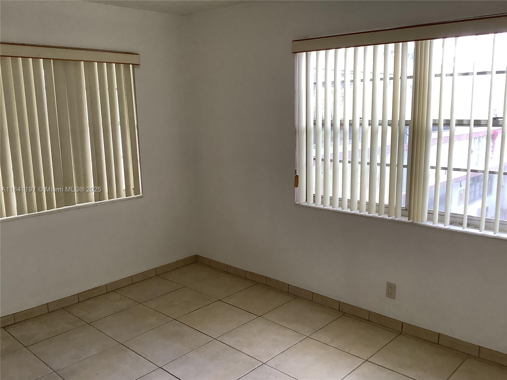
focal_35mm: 31
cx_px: 254
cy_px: 190
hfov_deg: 58.4
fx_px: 454
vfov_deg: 45.4
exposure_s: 1/120
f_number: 2.4
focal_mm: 3.3
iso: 100
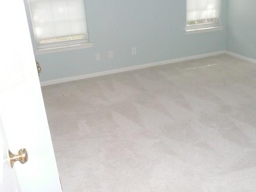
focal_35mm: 37
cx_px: 161
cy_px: 88
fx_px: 274
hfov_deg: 49.6
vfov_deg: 38.7
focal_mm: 4.6
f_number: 3.3
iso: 400
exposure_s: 1/30
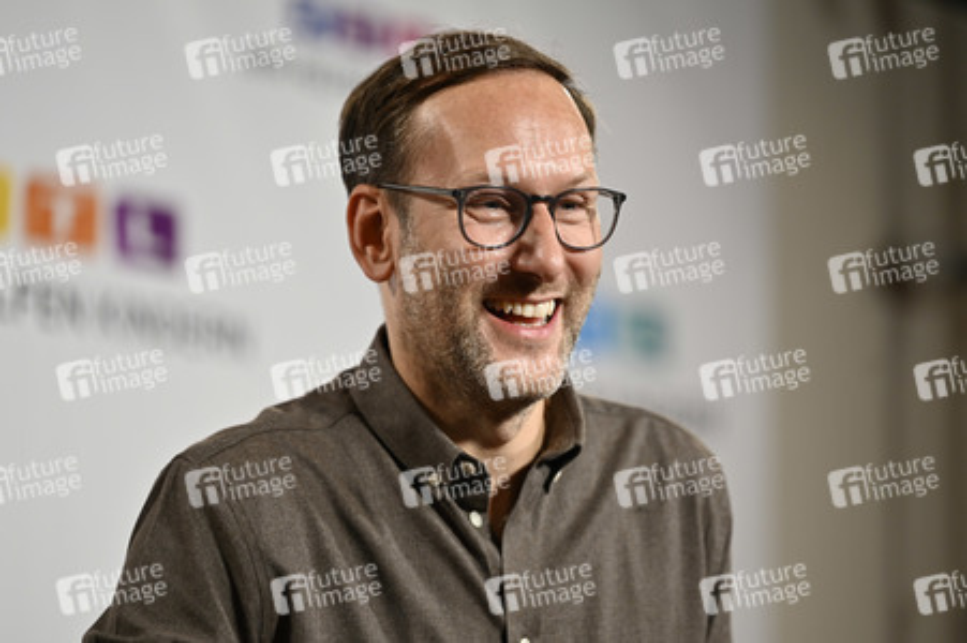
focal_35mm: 165
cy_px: 322
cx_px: 484
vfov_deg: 8.3
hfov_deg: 12.5
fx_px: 4429
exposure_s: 1/250
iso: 800
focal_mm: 165
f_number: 2.8
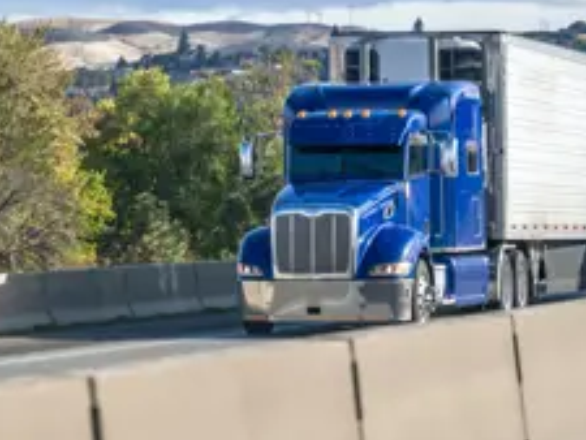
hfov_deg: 9.9
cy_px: 86
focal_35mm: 199
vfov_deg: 7.5
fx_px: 3371
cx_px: 143
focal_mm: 105
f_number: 2.8
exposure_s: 1/2500
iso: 125
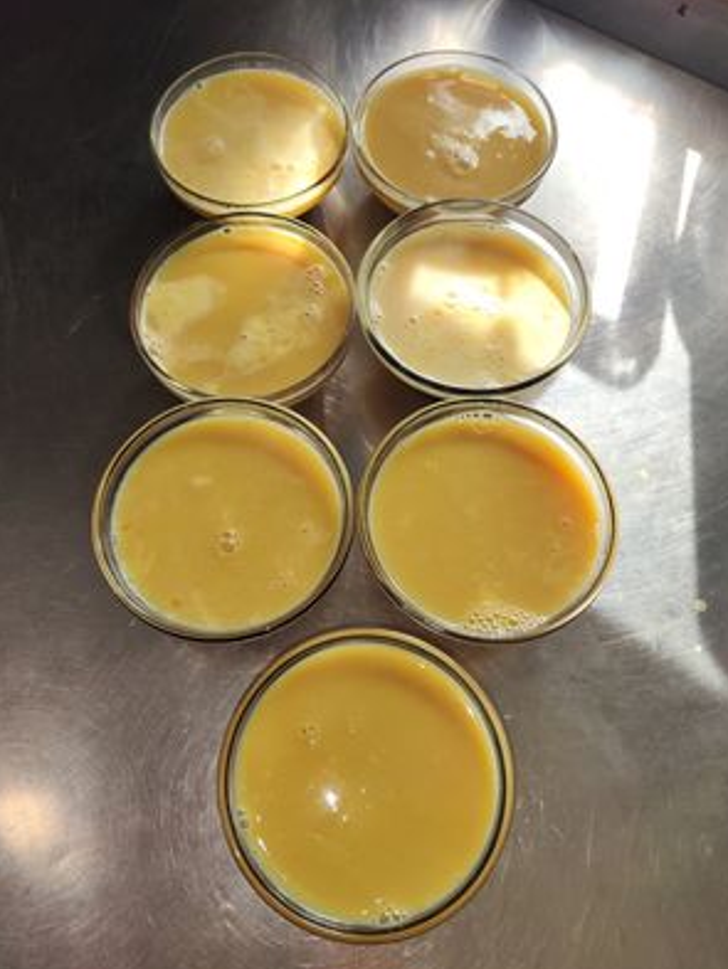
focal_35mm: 26
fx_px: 729
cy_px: 505
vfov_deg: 67.3
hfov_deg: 53.1
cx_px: 345
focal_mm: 5.59
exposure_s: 1/370
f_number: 1.88
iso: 50
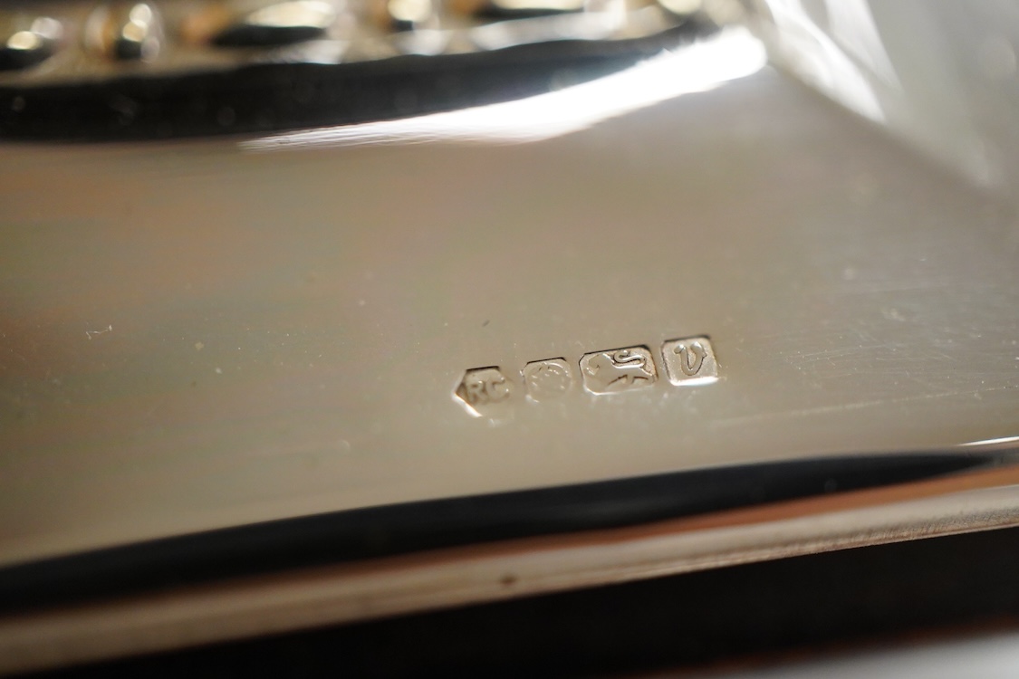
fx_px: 1274
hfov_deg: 43.6
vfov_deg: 29.9
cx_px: 510
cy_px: 340
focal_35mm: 45
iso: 2500
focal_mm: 30
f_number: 3.5
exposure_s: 1/320
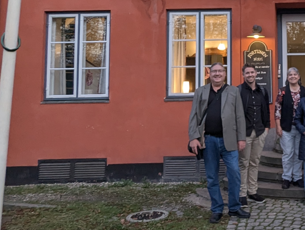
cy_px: 61
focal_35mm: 47
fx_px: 415
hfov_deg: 35.7
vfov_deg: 30.5
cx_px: 318
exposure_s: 1/72.7
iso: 281
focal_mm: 2.35
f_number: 2.2
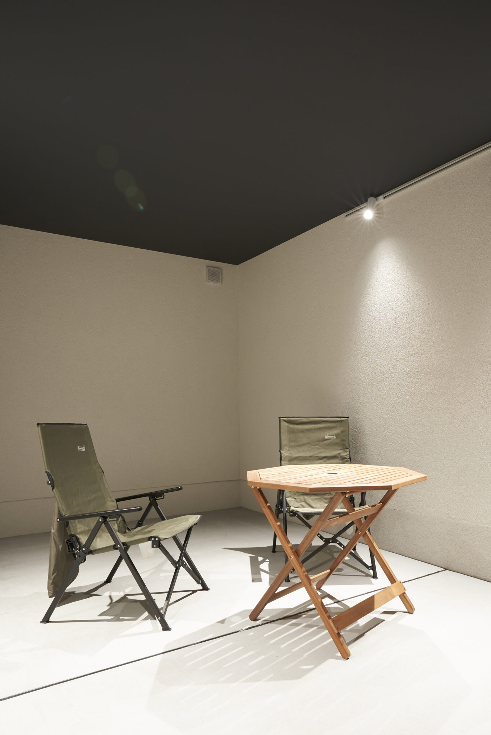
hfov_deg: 51.1
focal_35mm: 25
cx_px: 284
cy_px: 419
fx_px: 511
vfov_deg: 71.1
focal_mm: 20
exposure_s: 1.3
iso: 200
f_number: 10
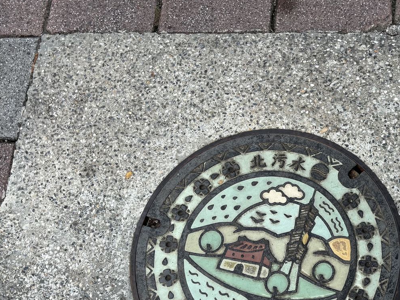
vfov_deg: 28.2
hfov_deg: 37.2
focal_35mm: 50
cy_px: 259
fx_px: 578
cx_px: 304
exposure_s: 1/1616
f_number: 1.6
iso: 50
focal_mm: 5.96
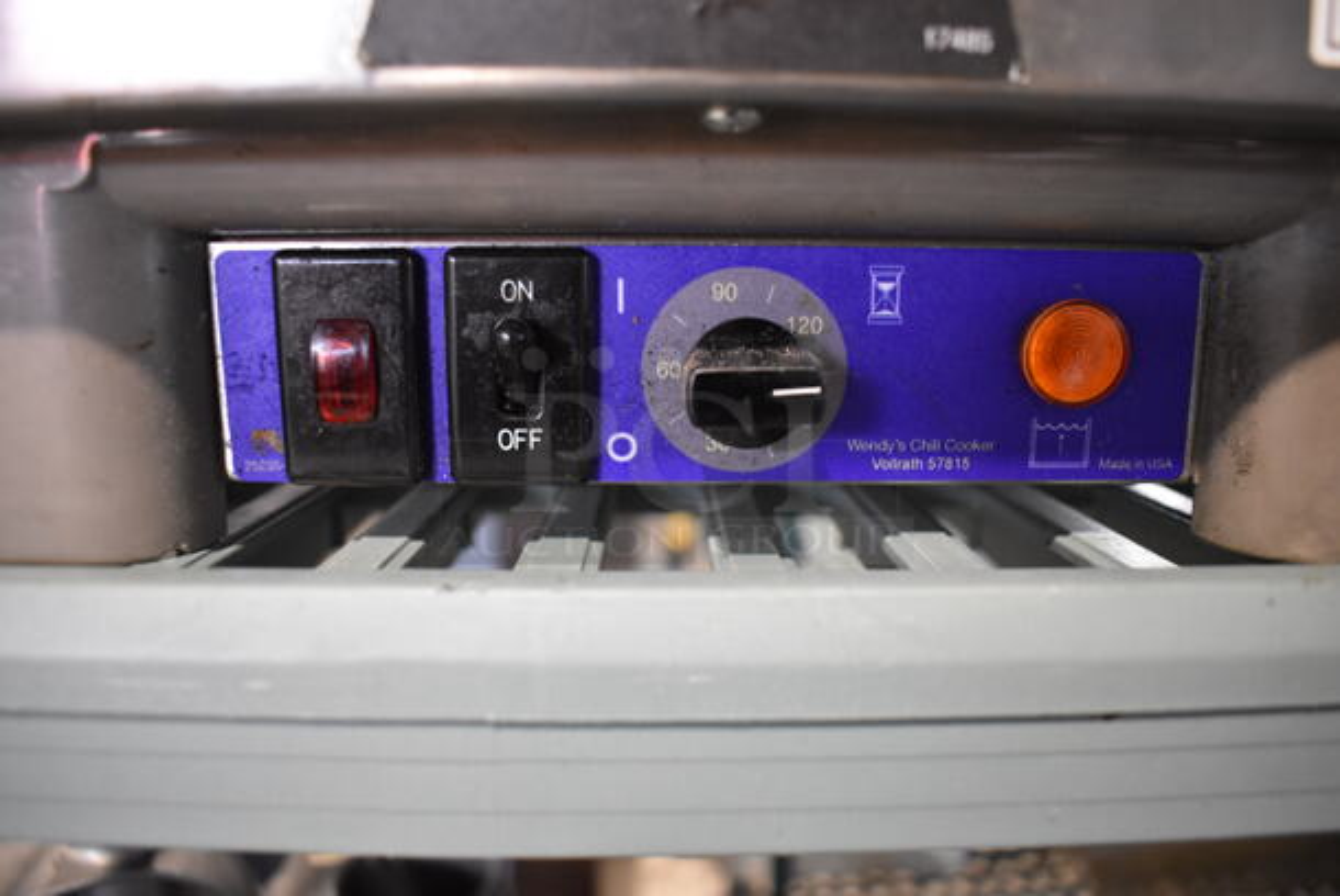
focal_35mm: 27
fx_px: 1006
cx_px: 670
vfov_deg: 48.0
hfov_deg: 67.3
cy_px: 448
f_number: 4
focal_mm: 18
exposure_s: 1/60
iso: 2500
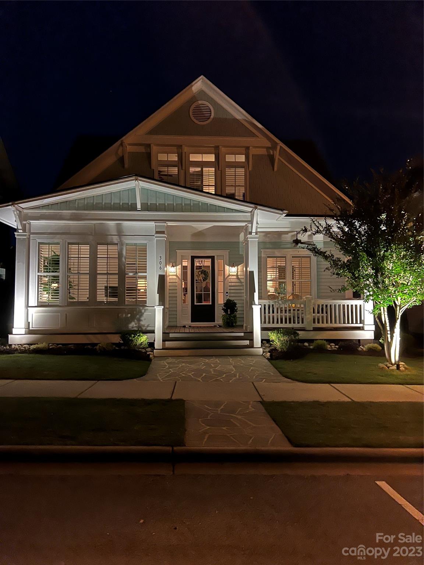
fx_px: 425
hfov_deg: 53.1
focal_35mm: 26
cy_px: 282
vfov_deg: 67.3
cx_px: 212
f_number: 1.5
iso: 800
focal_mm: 5.7
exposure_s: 1/9
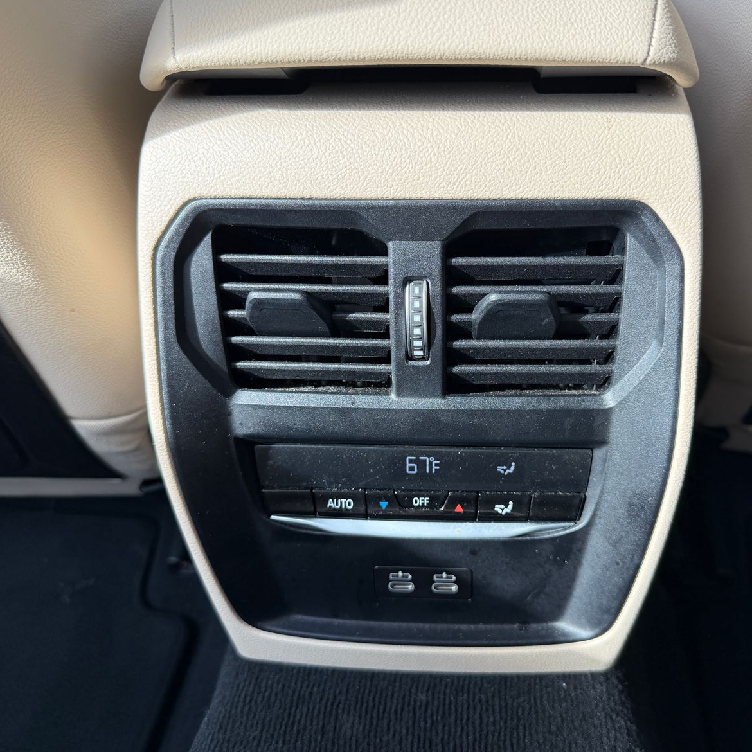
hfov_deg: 55.4
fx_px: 713
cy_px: 368
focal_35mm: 29
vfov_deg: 55.6
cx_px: 433
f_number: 1.78
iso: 100
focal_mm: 6.76
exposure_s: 1/307
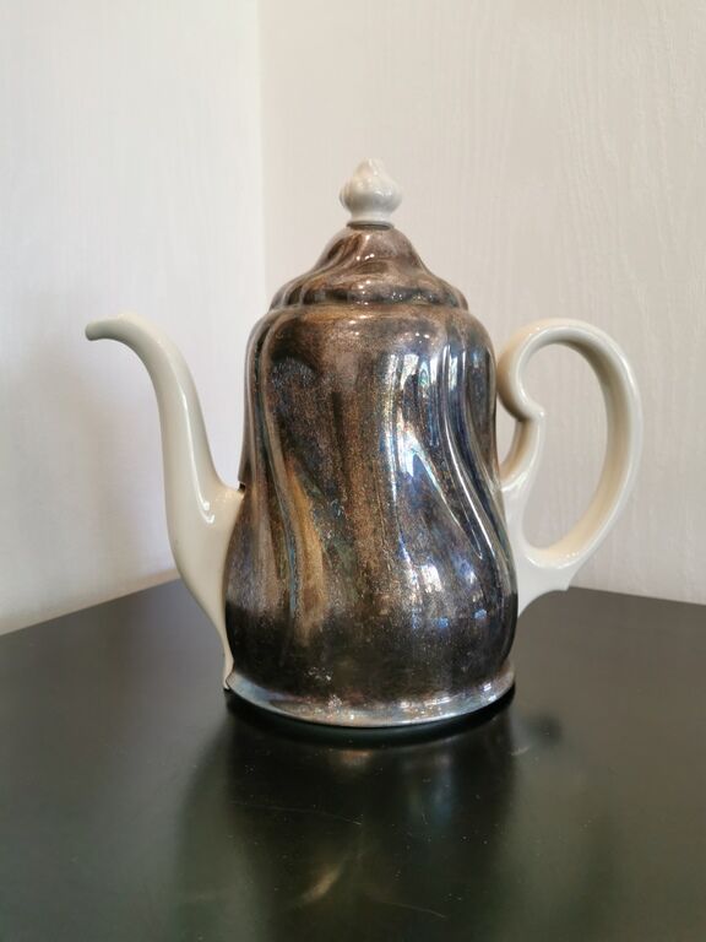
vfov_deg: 65.3
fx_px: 734
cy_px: 471
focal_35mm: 27
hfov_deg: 51.4
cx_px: 353
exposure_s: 1/100
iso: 160
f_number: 1.8
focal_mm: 5.58
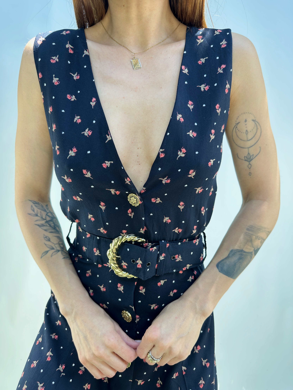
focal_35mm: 24
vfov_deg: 71.6
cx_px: 146
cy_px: 195
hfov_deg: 56.8
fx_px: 271
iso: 50
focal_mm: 6.86
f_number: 1.78
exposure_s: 1/100
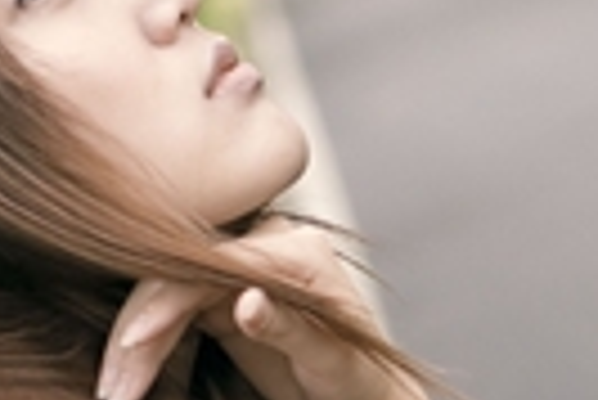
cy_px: 299
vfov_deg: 4.6
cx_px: 1070
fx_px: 5005
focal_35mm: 301
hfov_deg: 6.7
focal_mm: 50
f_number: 2.8
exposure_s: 1/250
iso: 100
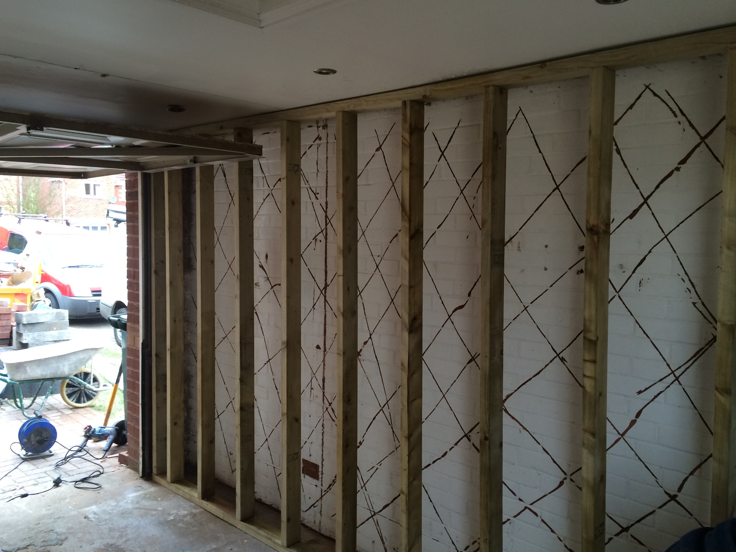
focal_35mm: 30
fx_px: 638
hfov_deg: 60.0
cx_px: 368
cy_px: 276
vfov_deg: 46.8
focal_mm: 4.12
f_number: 2.2
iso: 40
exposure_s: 1/40
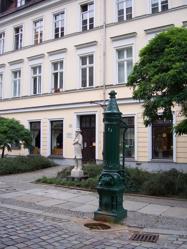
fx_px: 259
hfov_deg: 39.7
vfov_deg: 51.4
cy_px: 124
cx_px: 94
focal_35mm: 36
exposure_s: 1/250
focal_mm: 6
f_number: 3
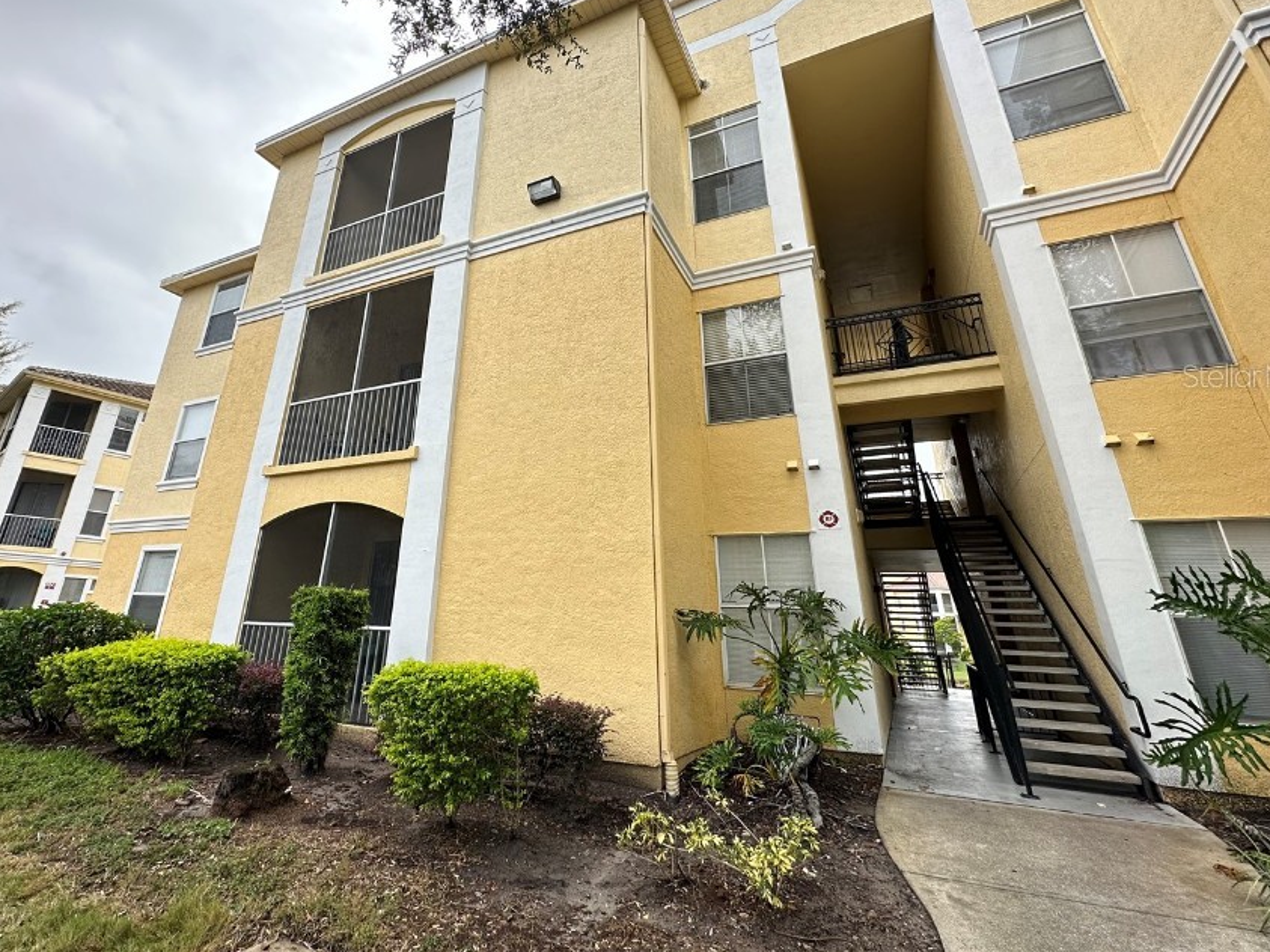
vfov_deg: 73.8
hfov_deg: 90.5
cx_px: 553
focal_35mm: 17
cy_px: 375
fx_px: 624
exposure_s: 1/511
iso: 40
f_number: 2.2
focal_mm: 2.22
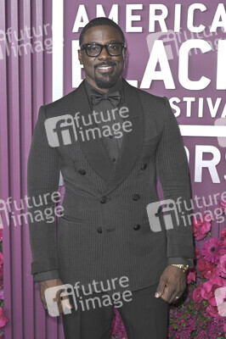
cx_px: 113
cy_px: 170
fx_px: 575
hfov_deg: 22.2
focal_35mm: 61
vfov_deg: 32.9
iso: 2000
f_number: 5.6
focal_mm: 61
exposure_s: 1/320
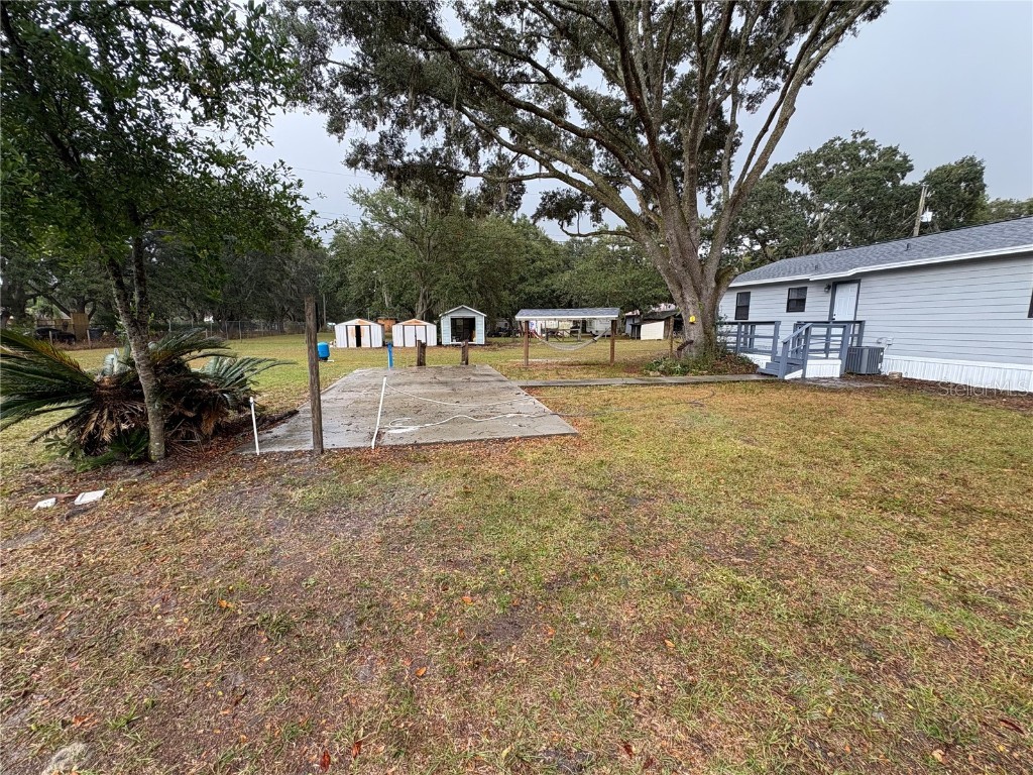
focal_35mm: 14
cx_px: 516
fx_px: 418
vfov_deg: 85.7
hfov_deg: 102.1
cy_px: 388
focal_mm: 2.22
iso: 40
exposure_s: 1/99
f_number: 2.2
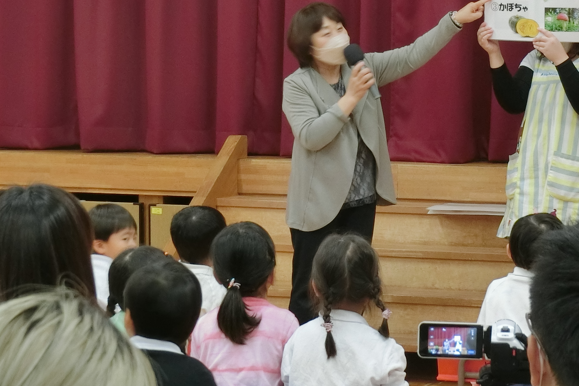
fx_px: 2380
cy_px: 120
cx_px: 347
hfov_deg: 13.9
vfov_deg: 9.3
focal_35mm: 148
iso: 400
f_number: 5.6
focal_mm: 16.5
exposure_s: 1/15
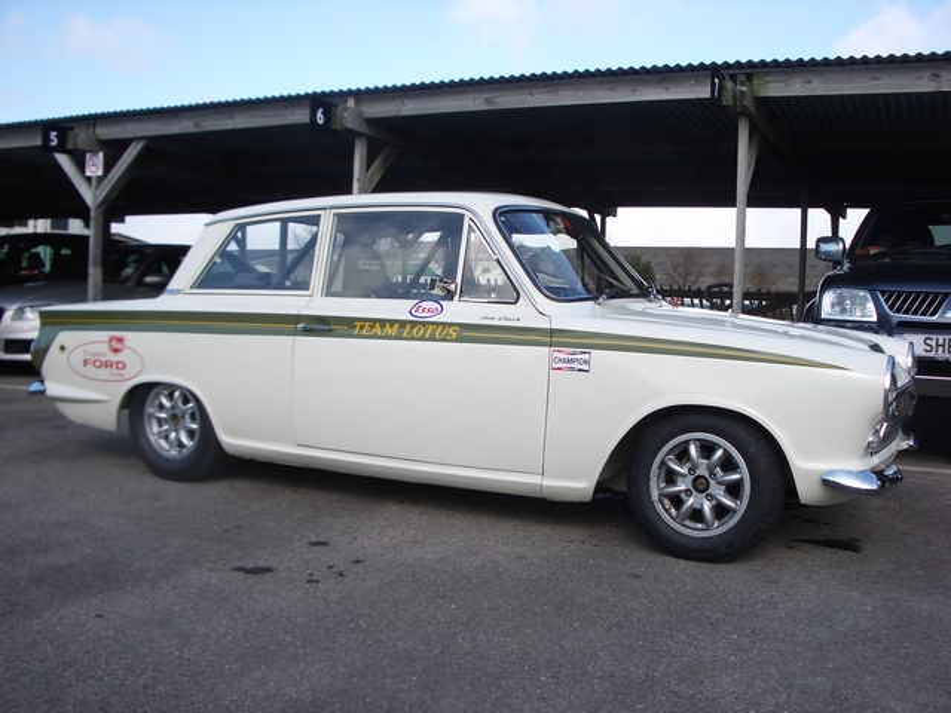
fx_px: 962
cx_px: 476
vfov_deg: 40.7
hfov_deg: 52.6
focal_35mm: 35
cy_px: 356
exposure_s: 1/250
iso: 80
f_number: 4.3
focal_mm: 5.8
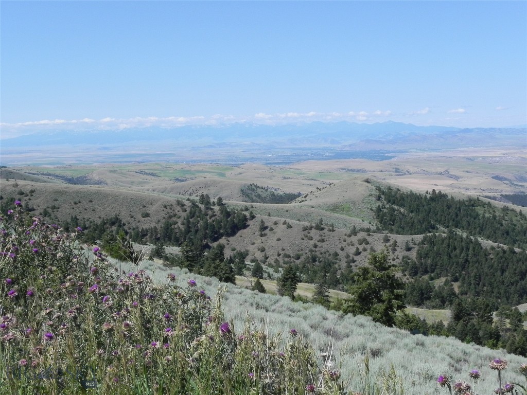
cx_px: 264
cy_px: 198
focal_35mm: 58
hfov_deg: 33.2
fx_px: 883
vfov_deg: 25.2
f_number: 8
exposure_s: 1/428
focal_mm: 10.3
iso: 160
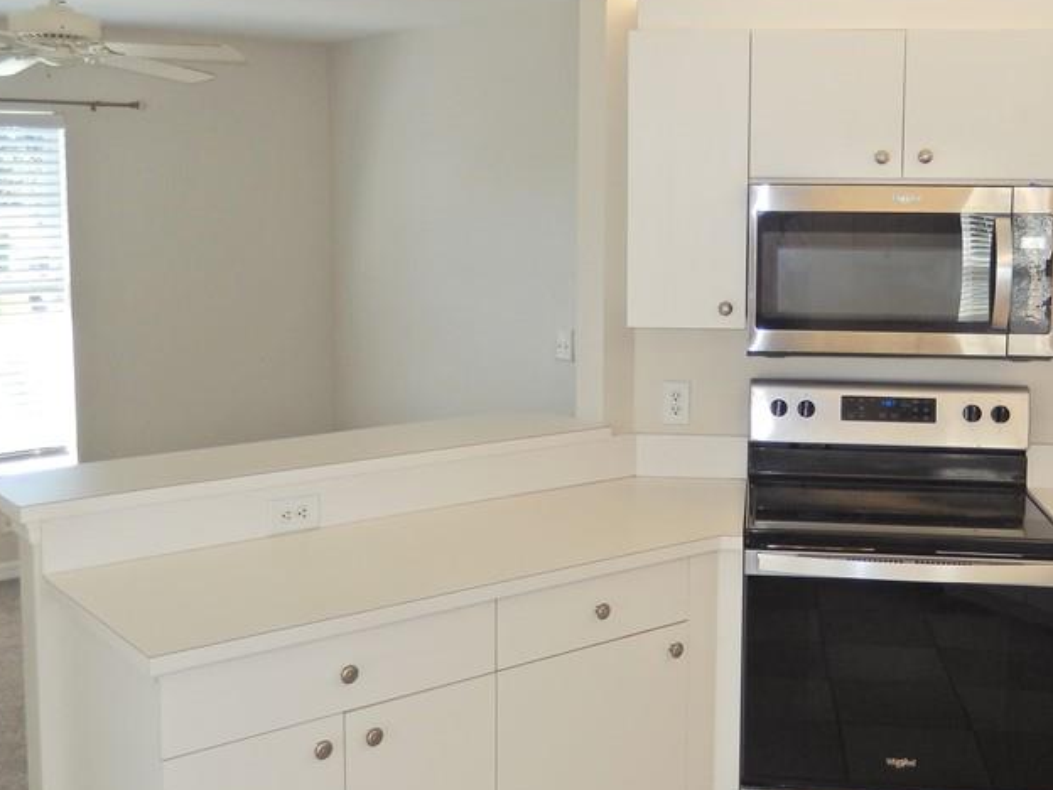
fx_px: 1247
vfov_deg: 35.0
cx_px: 650
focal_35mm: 41
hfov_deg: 45.4
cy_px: 326
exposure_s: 1/80
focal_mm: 4.5
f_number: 3.4
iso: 125
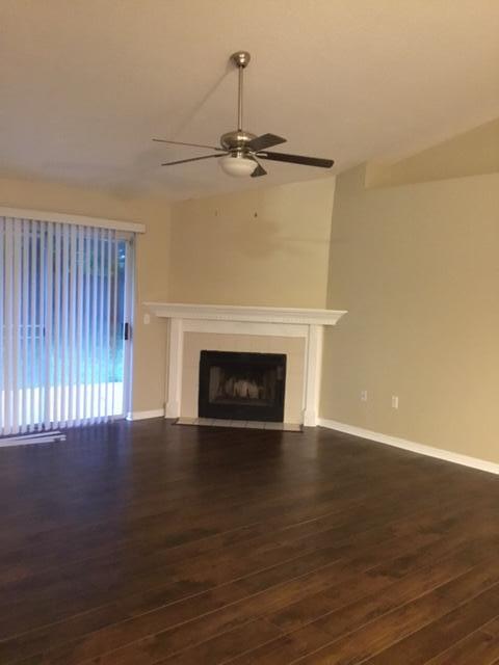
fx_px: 596
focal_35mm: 31
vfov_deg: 58.4
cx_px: 250
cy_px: 332
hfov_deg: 45.4
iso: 800
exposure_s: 1/17
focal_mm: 3.3
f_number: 2.4
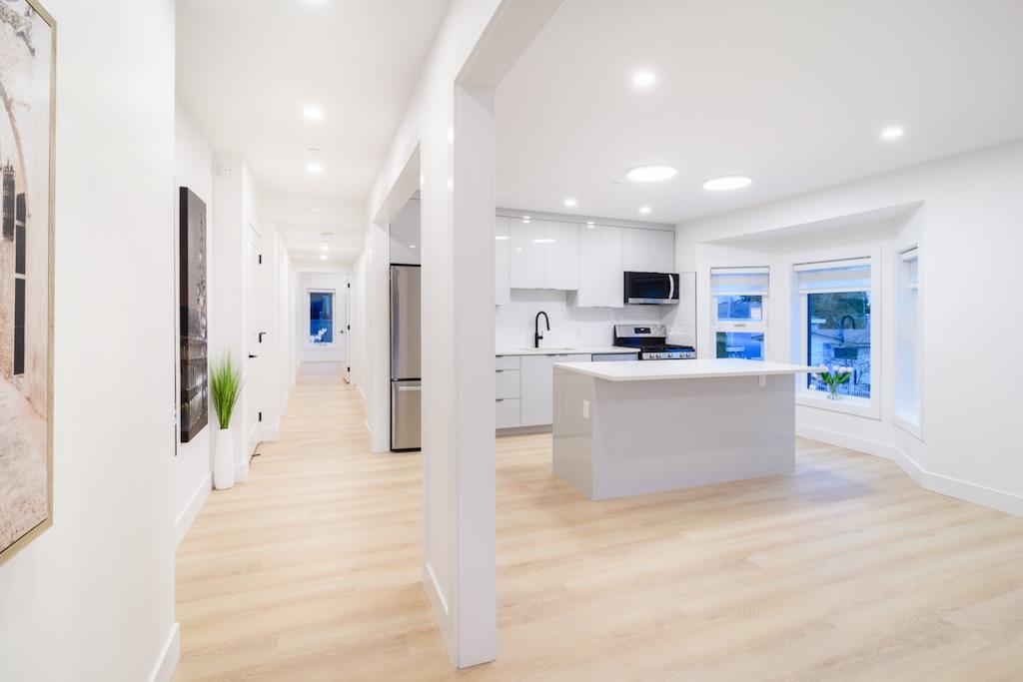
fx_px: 469
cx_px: 512
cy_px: 341
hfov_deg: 95.0
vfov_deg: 72.1
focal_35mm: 16
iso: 100
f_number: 9
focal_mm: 11
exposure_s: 1/4
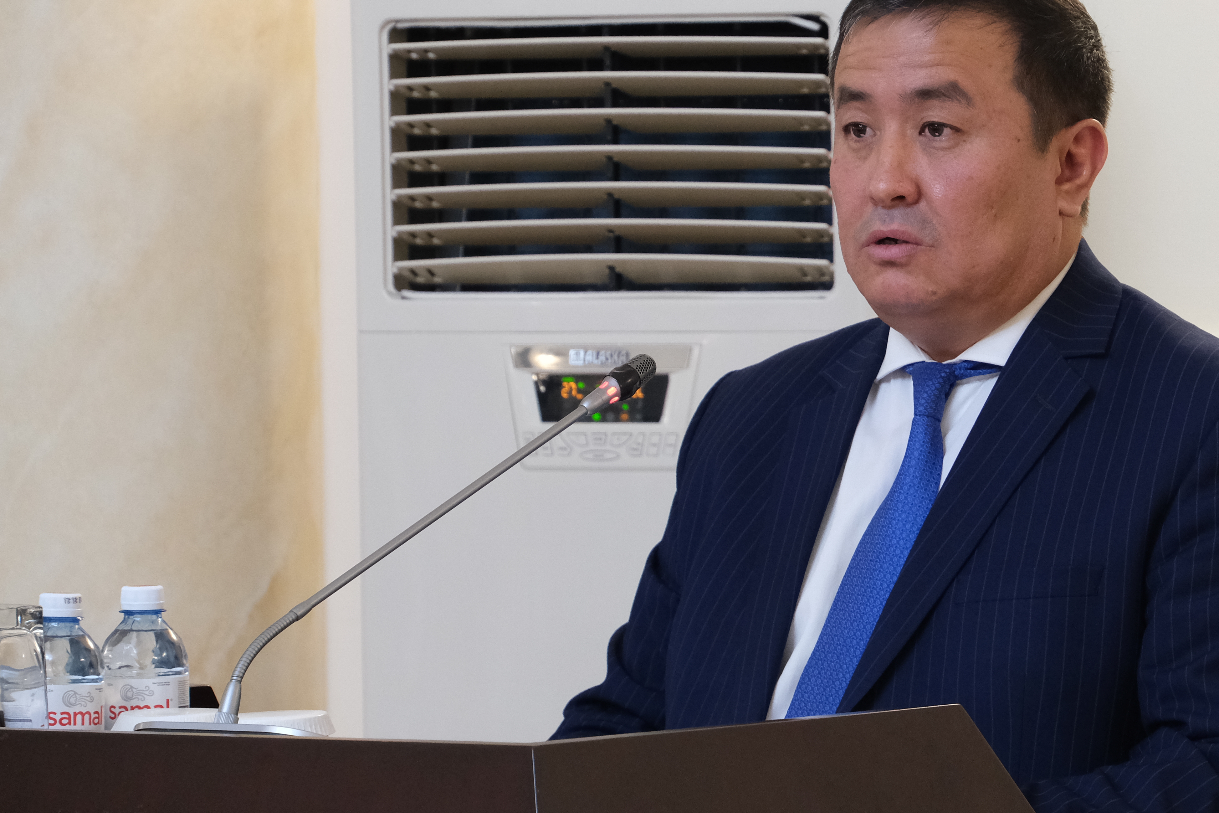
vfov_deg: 4.2
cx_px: 969
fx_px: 11174
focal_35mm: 330
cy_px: 285
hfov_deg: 6.2
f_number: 5.6
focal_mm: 137.2
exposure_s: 1/80
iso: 2000
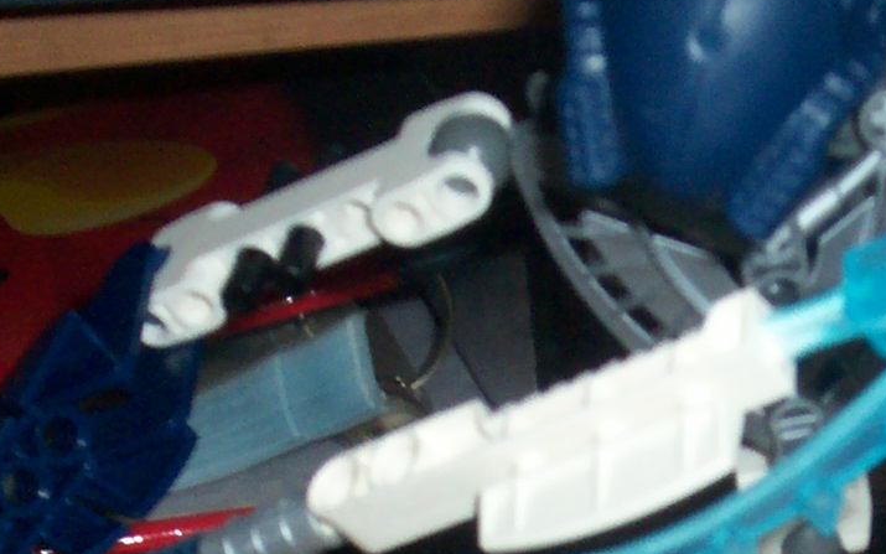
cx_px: 773
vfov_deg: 10.4
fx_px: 2970
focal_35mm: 123
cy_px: 695
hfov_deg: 16.8
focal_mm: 5.9
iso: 140
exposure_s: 1/64
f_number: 4.5
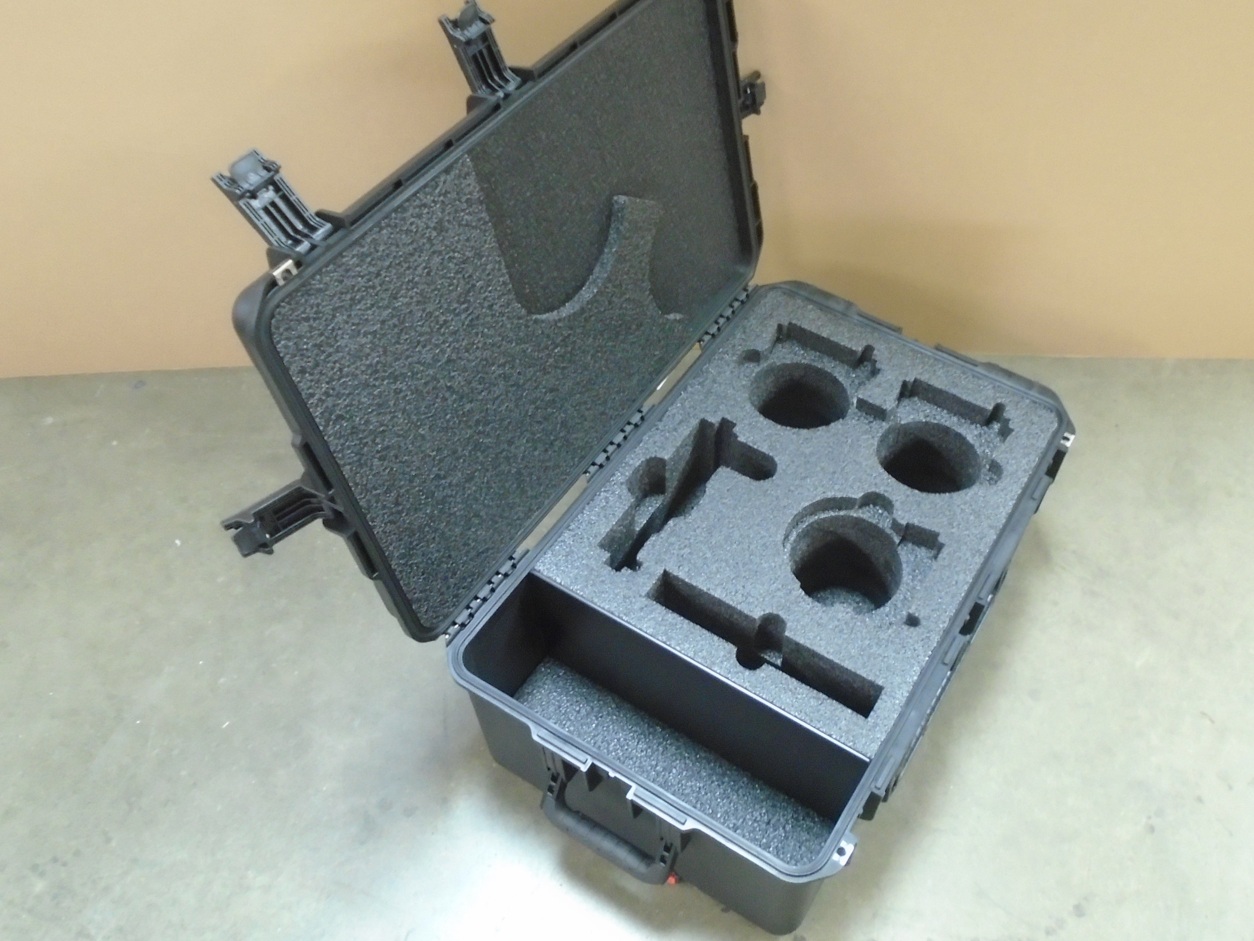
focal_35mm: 32
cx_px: 731
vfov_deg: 44.1
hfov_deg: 56.5
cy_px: 442
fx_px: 1159
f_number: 3.2
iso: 400
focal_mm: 4.6
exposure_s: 1/5
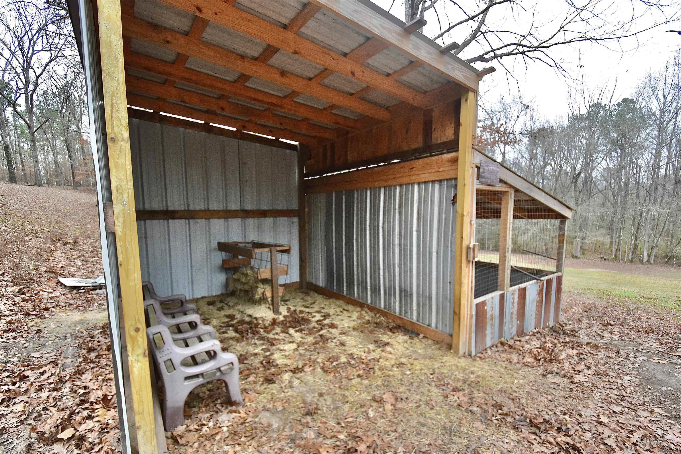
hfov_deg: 100.4
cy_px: 227
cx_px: 340
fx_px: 284
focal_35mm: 15
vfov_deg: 77.3
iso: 1600
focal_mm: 10
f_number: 5.6
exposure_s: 1/60
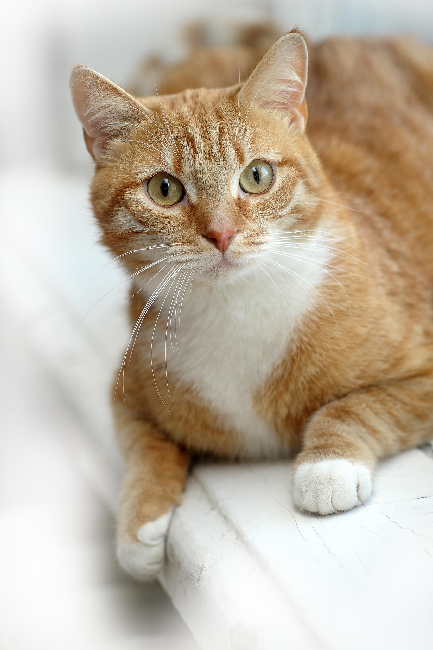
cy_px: 325
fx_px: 2438
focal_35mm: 135
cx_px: 216
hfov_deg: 10.1
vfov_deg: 15.2
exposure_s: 1/200
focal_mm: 135
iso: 1000
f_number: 7.1
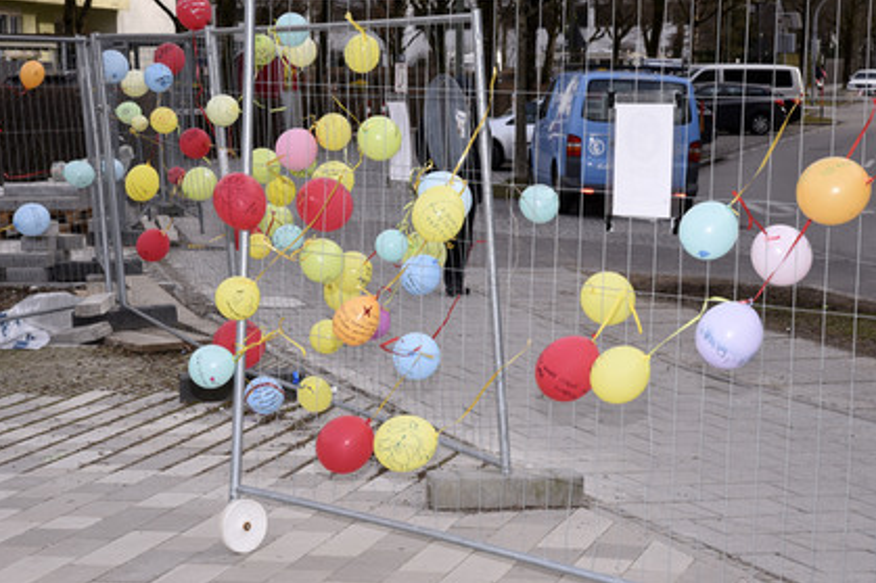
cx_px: 413
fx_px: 2043
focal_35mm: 84
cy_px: 280
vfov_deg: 16.2
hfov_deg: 24.2
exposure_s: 1/160
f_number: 11
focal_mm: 78
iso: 500
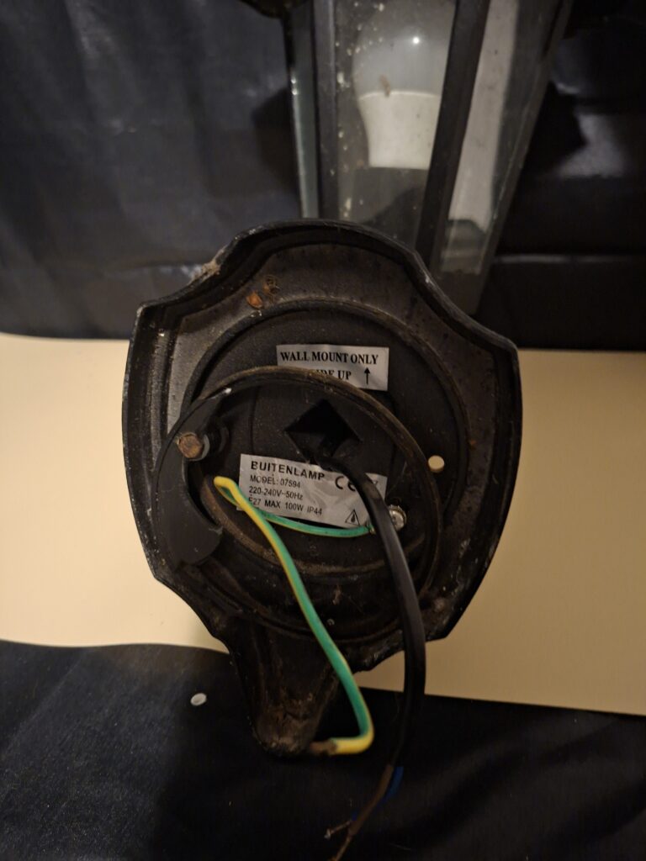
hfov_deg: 58.9
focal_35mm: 23
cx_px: 323
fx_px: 572
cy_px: 430
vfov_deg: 73.9
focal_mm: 5.54
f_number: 1.8
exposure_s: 1/13
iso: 1250
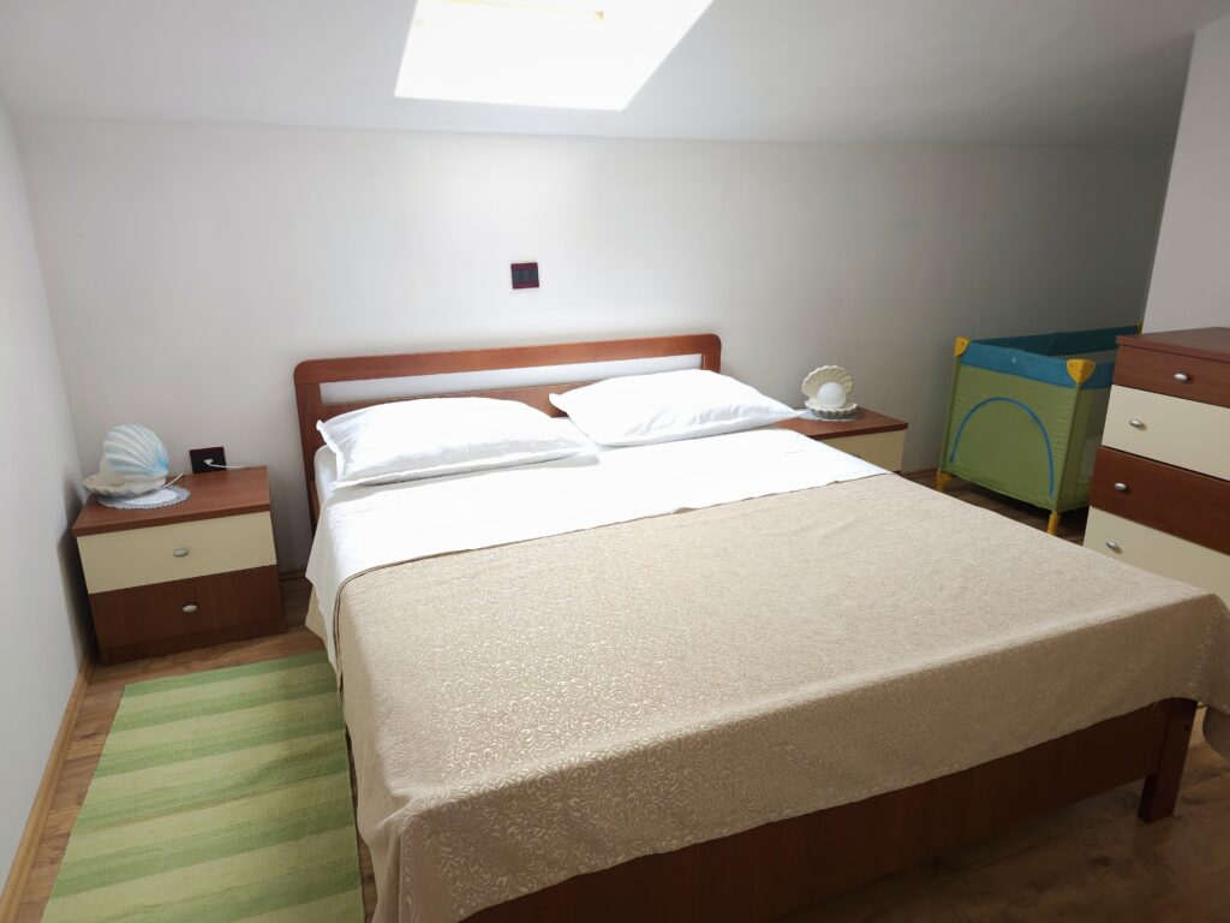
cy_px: 462
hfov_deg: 73.9
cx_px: 615
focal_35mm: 23
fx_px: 817
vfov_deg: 58.9
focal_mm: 6.3
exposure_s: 1/10
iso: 50
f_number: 1.7
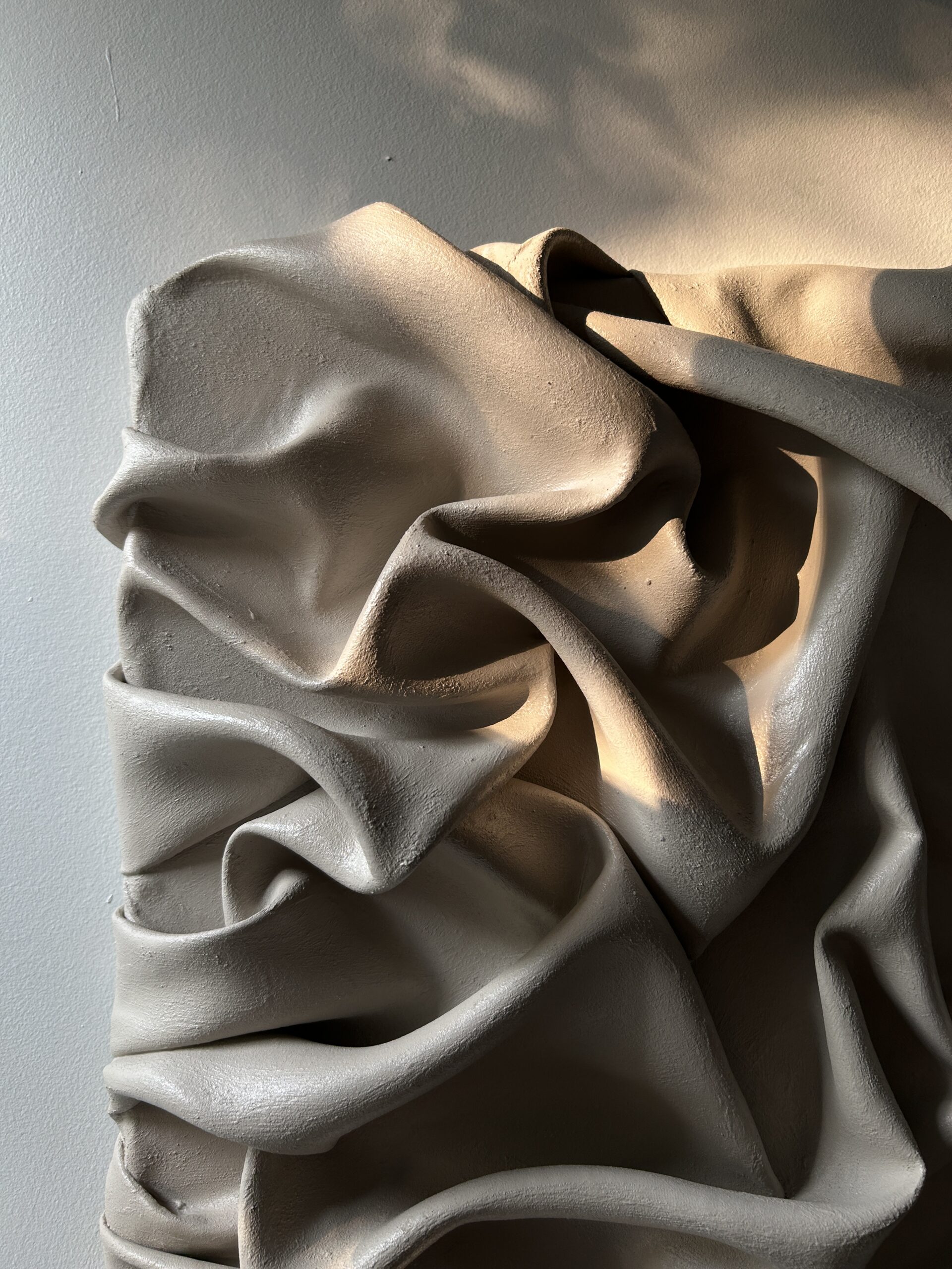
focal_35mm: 26
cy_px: 634
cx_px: 476
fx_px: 953
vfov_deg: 67.3
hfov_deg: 53.1
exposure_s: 1/121
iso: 50
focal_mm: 5.7
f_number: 1.5
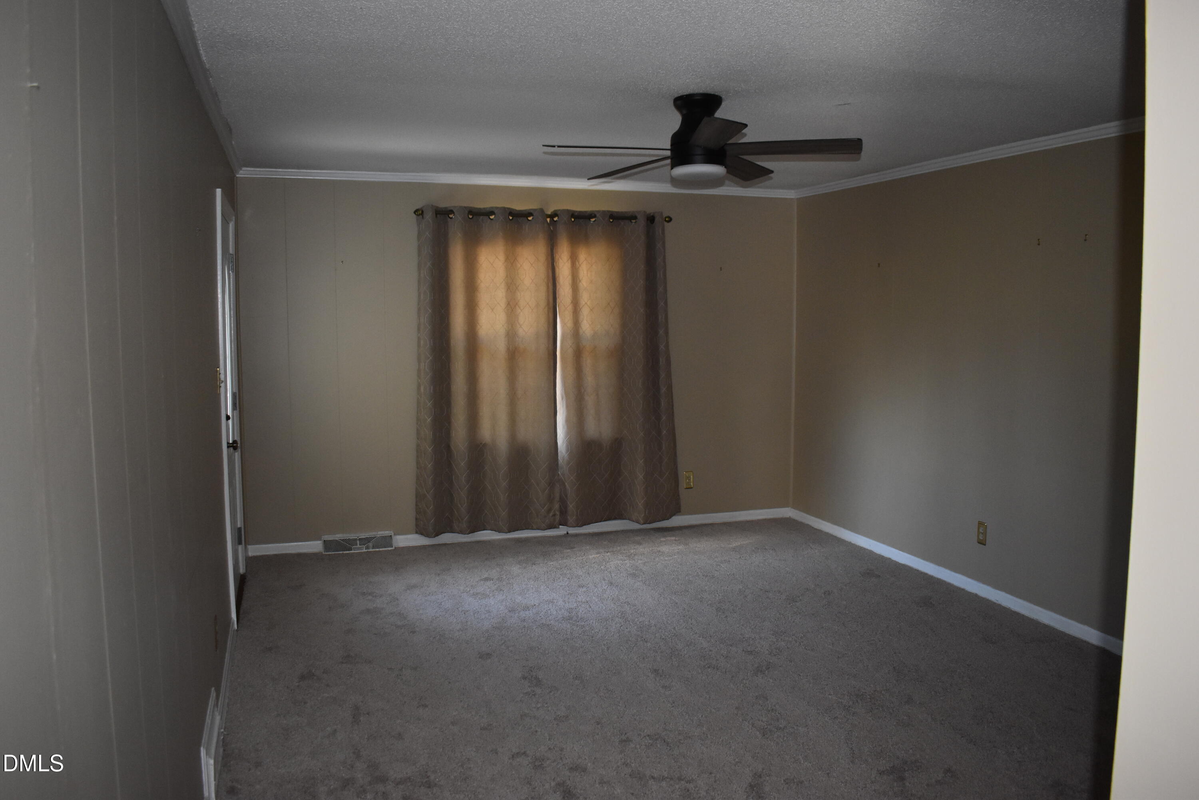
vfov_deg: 47.9
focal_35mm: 27
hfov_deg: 67.4
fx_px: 899
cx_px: 600
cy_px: 400
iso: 1600
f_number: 3.5
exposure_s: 1/80
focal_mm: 18
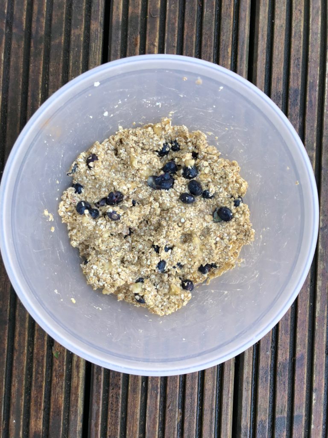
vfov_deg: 63.4
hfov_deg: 49.7
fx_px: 354
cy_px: 219
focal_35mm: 28
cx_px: 164
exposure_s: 1/120
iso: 50
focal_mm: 4
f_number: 1.8
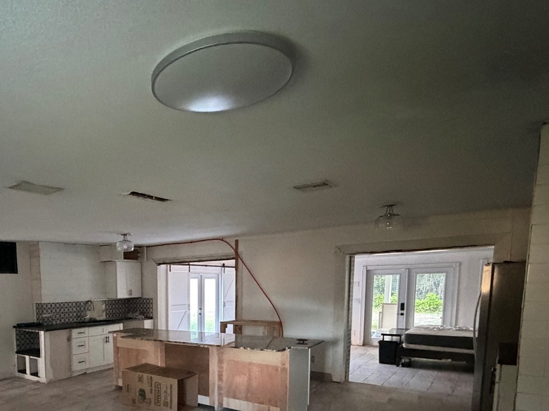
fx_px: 412
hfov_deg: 63.4
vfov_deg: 49.6
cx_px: 138
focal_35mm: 26
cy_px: 334
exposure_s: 1/36
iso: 1600
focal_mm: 2.22
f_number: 2.2
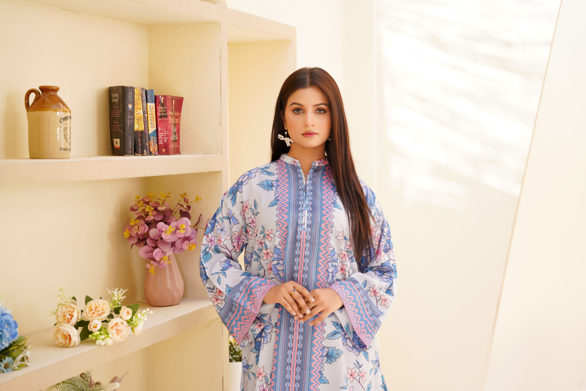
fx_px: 930
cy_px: 196
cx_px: 293
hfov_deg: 35.0
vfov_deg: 23.8
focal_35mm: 57
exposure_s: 1/125
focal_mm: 57.1
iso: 100
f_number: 3.2
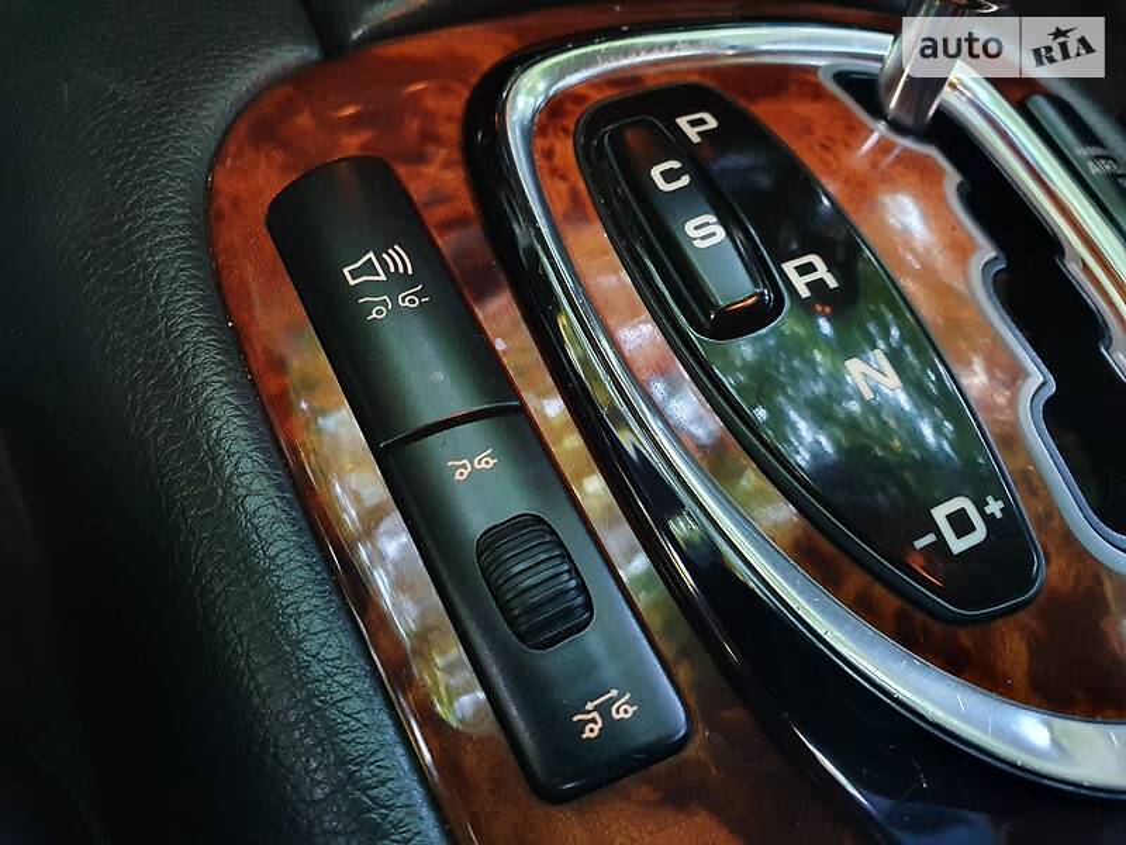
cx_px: 563
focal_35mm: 26
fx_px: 846
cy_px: 422
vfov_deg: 53.1
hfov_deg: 67.3
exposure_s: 1/14
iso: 500
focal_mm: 4.3
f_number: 2.4
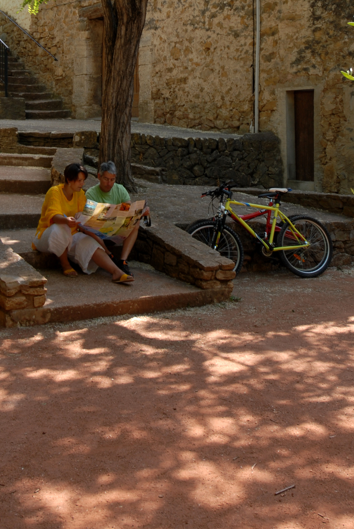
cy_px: 80
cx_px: 164
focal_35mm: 63
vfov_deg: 30.8
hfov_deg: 21.6
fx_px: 927
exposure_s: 1/60
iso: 100
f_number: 7.1
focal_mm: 24
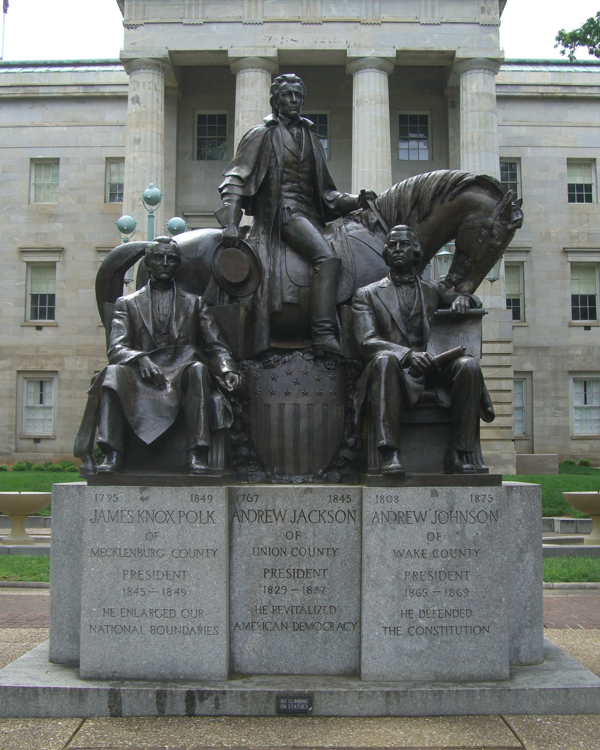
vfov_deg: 37.3
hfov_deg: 30.2
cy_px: 378
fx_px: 1110
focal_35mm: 50
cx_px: 325
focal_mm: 7.9
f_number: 2.8
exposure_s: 1/320
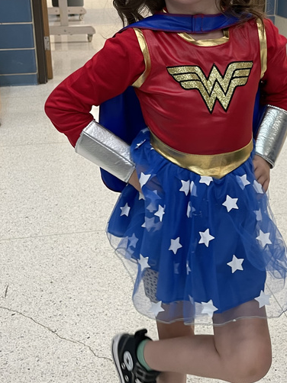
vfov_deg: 37.4
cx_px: 176
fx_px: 564
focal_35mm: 51
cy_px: 166
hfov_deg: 28.5
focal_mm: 5.1
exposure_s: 1/60
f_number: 1.6
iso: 100
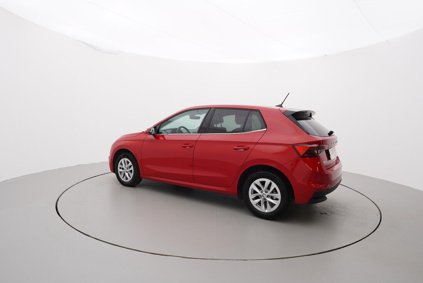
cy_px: 142
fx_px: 265
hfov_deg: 77.3
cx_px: 212
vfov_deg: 56.2
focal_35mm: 22
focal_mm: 15
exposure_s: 1/80
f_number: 5.6
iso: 200
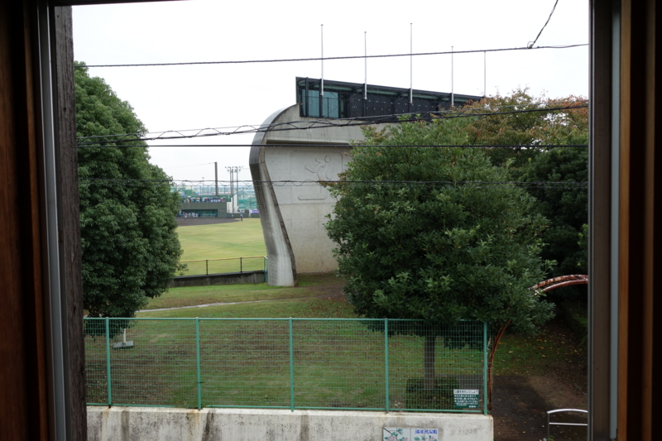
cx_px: 331
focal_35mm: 30
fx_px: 552
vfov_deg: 43.6
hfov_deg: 61.9
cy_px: 220
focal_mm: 11.32
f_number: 5
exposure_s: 1/160
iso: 200
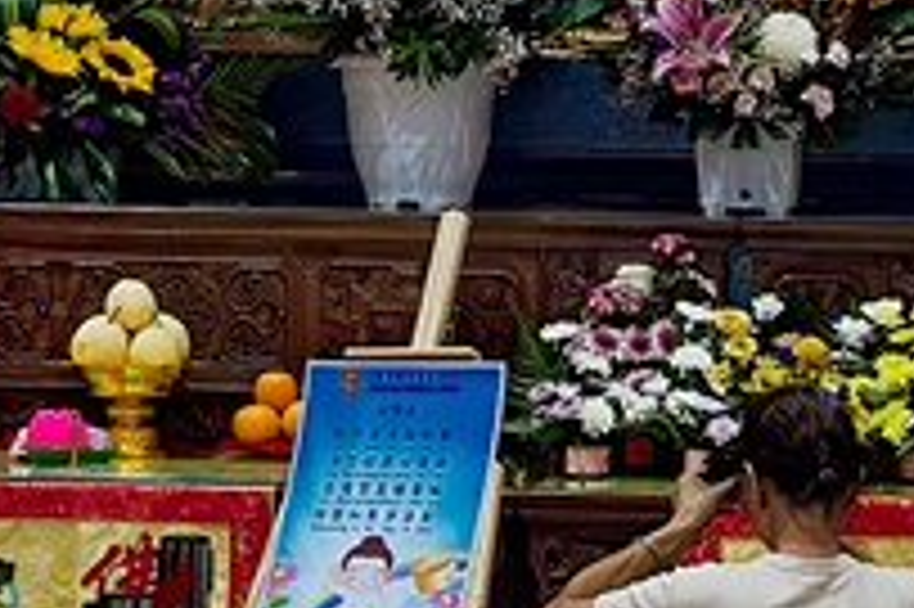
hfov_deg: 5.8
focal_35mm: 355
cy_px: -1162
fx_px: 9006
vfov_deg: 3.8
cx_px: -135
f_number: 4
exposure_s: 1/60
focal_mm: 24
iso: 1250
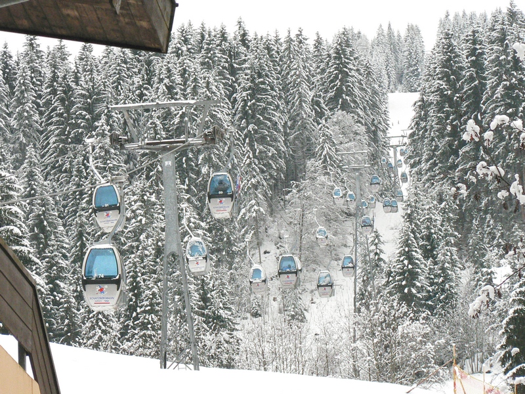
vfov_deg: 7.4
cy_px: 197
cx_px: 262
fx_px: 3048
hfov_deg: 9.8
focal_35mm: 201
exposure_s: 1/160
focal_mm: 33.5
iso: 400
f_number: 4
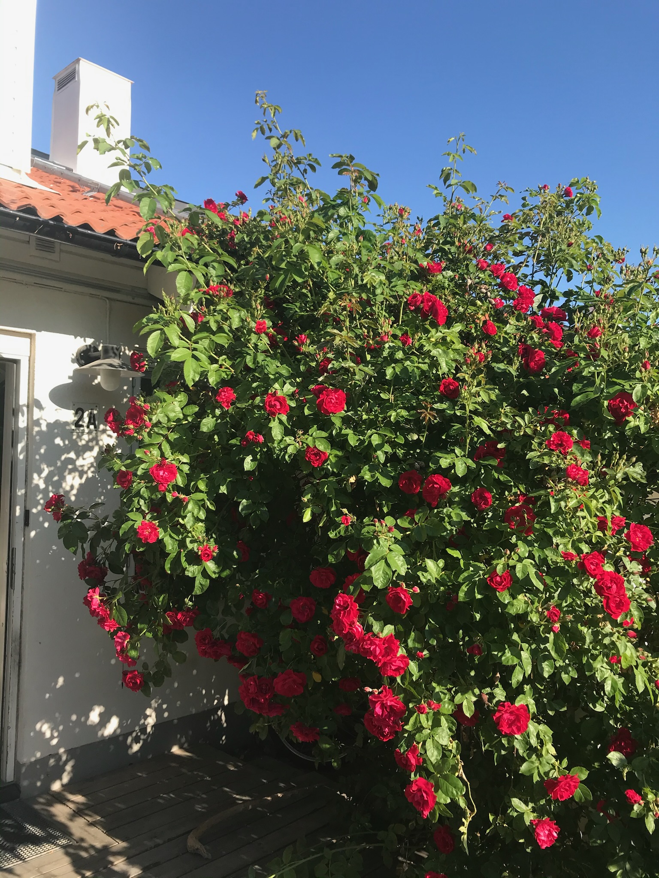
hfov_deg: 49.7
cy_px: 439
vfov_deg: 63.4
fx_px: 711
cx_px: 330
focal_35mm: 28
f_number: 1.8
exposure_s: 1/921
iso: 20
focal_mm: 3.99
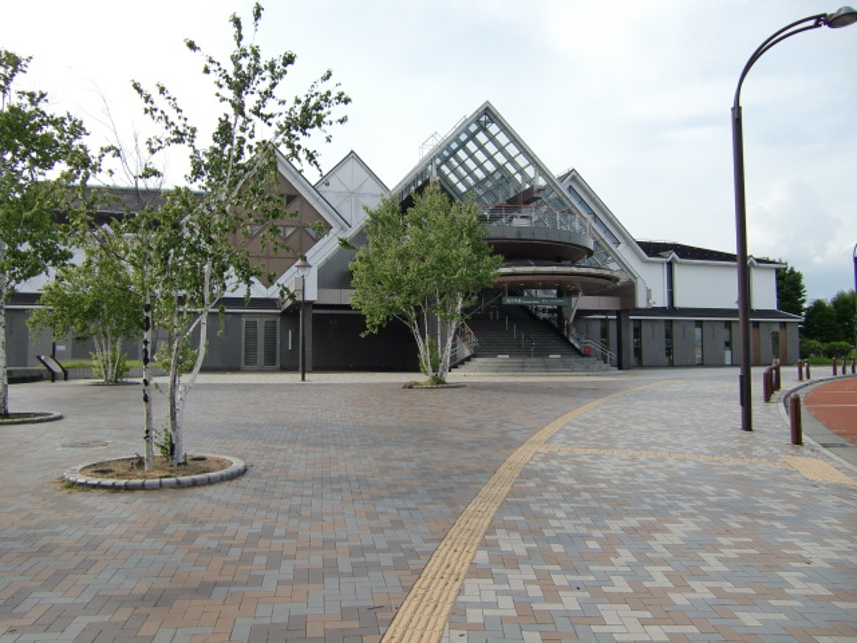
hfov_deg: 63.4
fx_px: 693
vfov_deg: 49.7
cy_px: 322
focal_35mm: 28
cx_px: 428
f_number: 2.6
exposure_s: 1/1000
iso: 64
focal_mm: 4.9
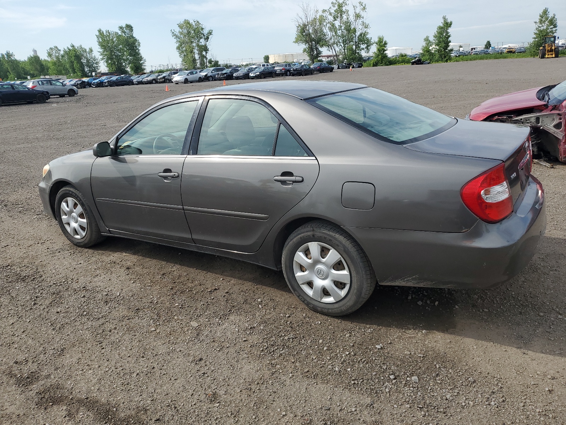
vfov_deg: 53.1
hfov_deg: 67.3
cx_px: 283
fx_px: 425
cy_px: 212
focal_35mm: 26
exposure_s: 1/2500
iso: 50
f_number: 1.5
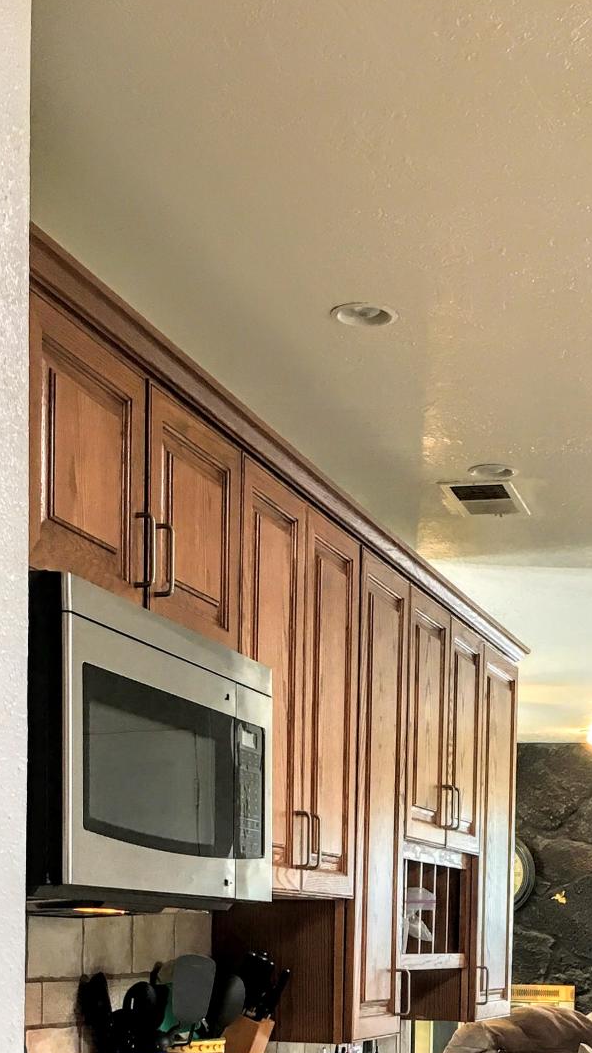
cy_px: 989
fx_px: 1675
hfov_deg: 19.9
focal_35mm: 60
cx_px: 456
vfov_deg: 32.7
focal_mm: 4.15
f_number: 2.2
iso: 50
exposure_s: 1/30
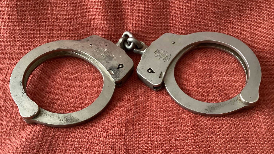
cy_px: 83
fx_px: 247
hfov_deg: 58.0
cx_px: 138
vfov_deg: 34.6
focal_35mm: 34
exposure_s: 1/30
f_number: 2.4
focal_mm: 3.3
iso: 320
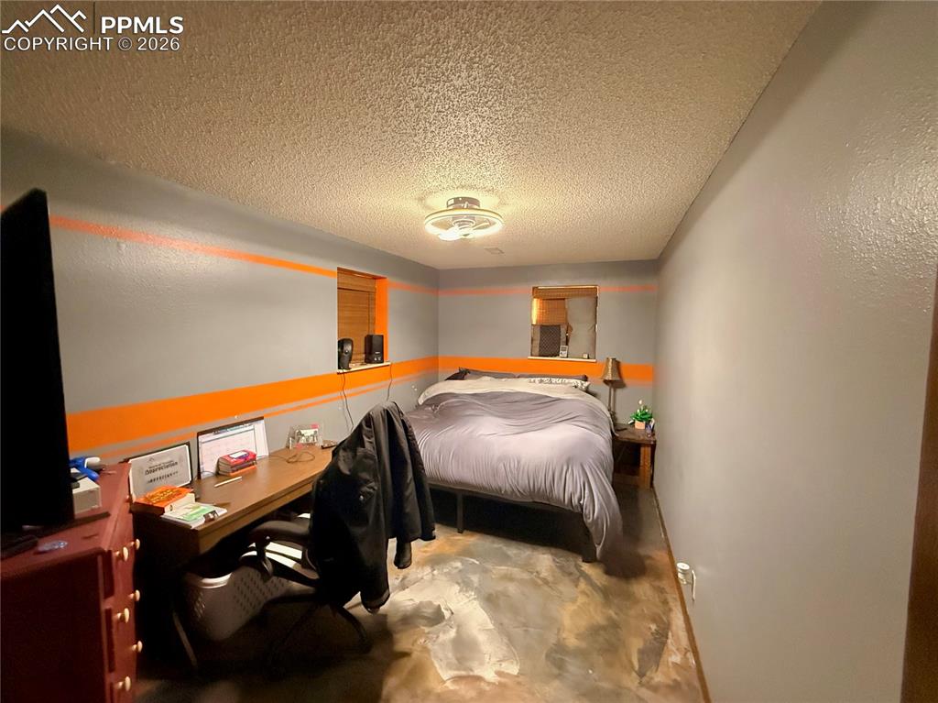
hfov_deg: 102.1
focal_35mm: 14
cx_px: 469
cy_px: 352
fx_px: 379
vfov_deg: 85.6
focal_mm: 2.22
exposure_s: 1/60
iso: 1250
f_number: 2.2
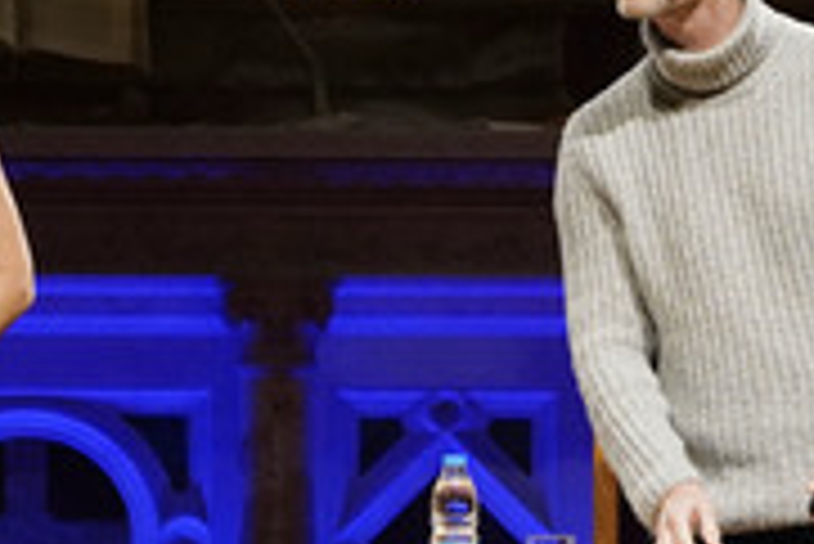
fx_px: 15749
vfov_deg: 2.0
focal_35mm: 696
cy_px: 252
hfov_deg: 3.0
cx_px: 286
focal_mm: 280
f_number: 5.6
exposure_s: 1/200
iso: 6400
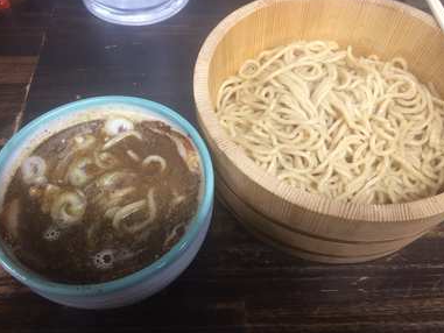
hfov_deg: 59.9
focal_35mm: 30
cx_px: 223
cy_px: 162
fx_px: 385
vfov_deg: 46.8
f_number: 2.2
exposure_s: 1/30
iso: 125
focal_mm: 4.15
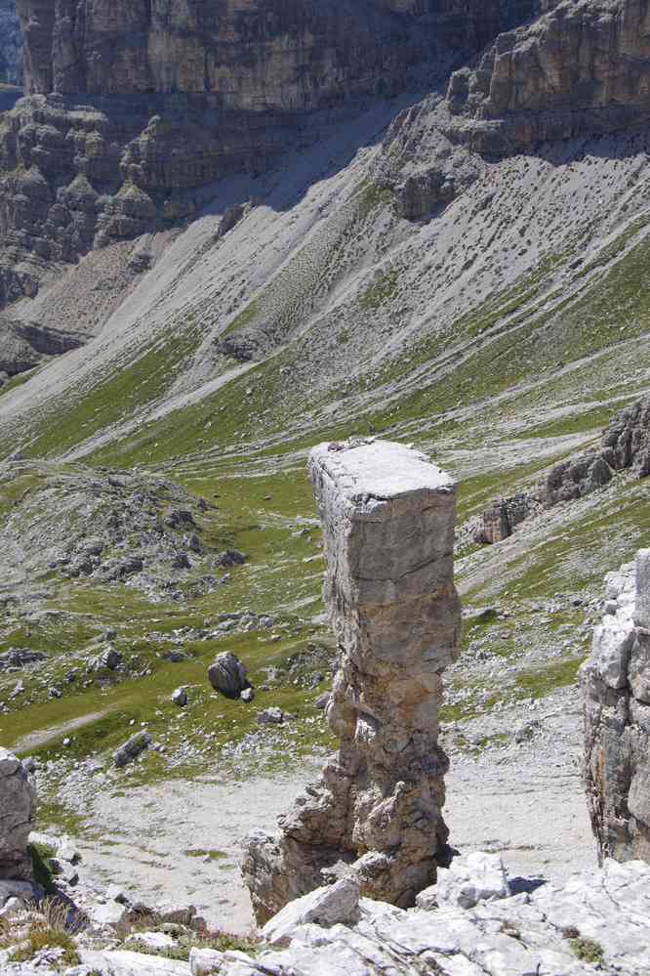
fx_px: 1576
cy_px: 488
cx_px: 325
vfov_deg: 34.4
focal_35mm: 58
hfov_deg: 23.3
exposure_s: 1/100
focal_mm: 38.8
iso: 200
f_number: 11
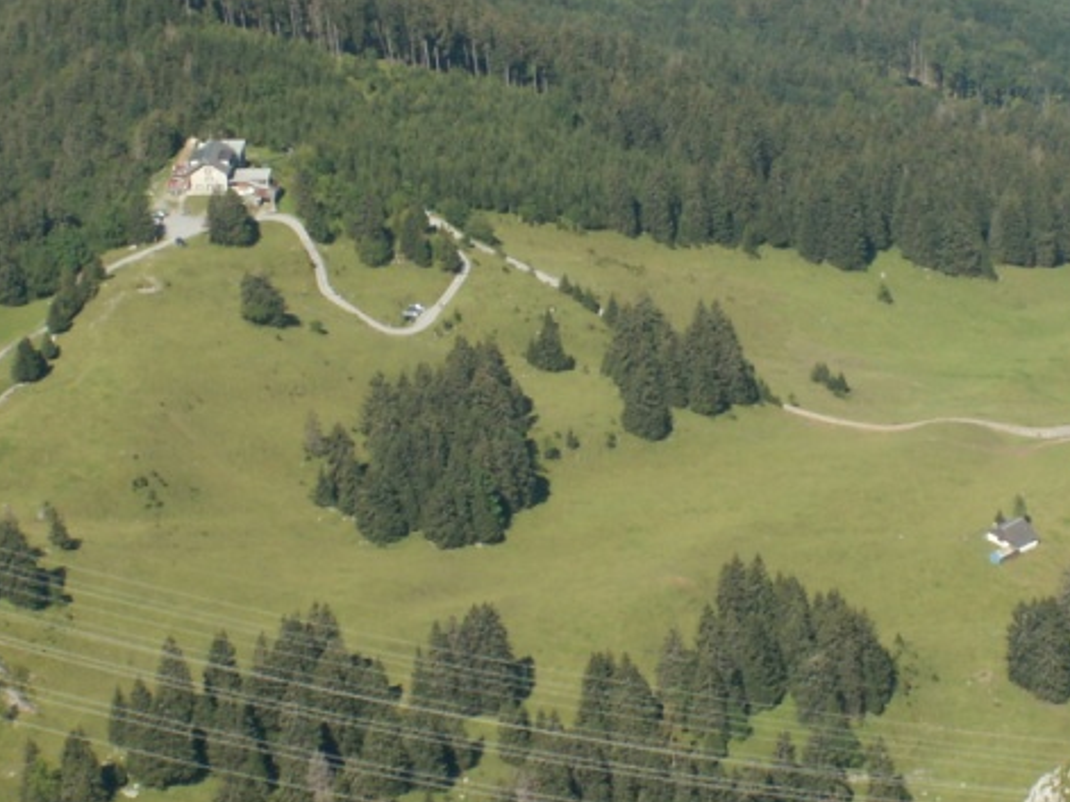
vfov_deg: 9.1
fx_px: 5037
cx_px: 736
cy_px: 214
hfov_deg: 12.1
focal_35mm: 163
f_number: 8
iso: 50
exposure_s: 1/100
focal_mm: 12.46
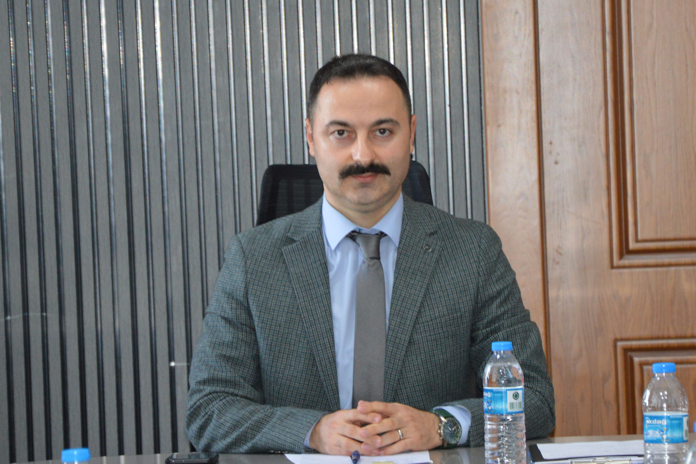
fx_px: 3045
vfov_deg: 8.7
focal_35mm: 158
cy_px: 232
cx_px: 348
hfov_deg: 13.0
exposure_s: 1/60
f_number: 5.6
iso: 1000
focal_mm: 105
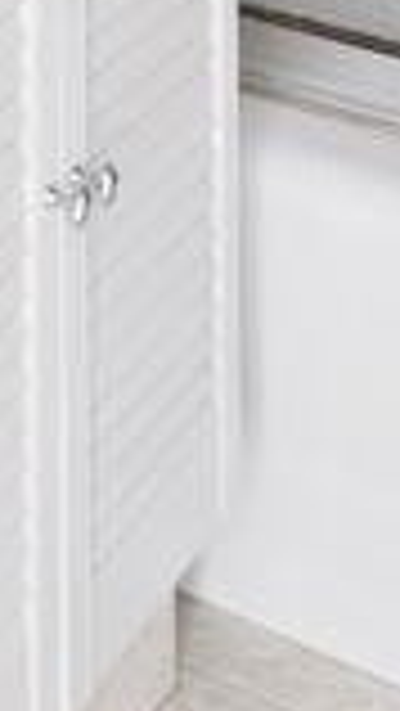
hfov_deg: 11.3
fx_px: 1997
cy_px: -842
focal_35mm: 106
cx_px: -38
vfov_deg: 15.0
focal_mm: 16
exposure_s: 30
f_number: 10
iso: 400
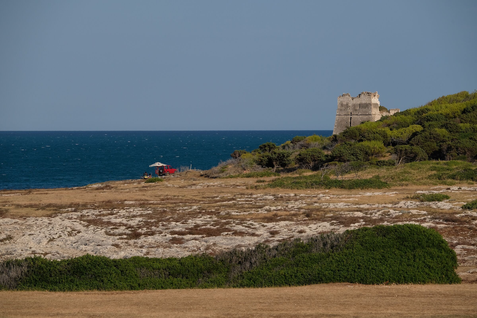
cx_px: 238
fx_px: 2782
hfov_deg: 9.8
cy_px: 159
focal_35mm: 210
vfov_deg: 6.5
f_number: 6.4
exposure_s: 1/1300
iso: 200
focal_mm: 140
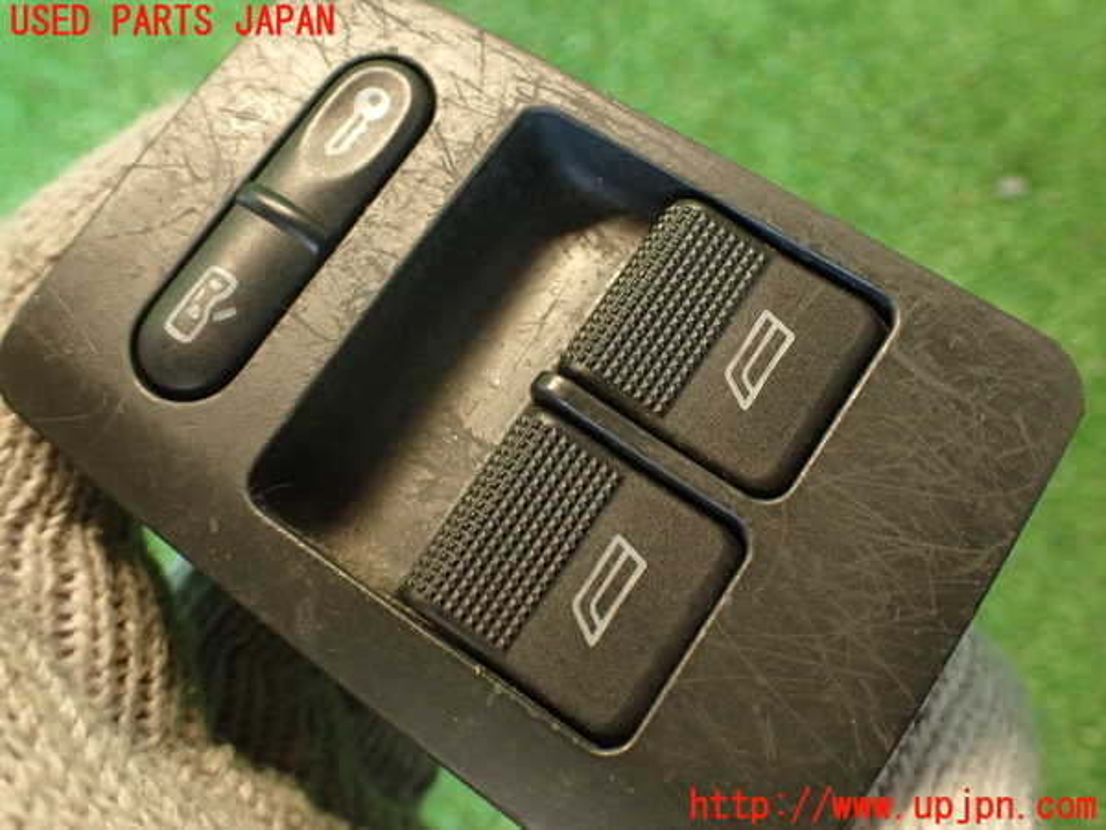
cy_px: 415
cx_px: 553
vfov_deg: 44.2
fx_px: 1022
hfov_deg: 56.8
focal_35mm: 32
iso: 400
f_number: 2.4
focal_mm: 5.79
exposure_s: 1/30
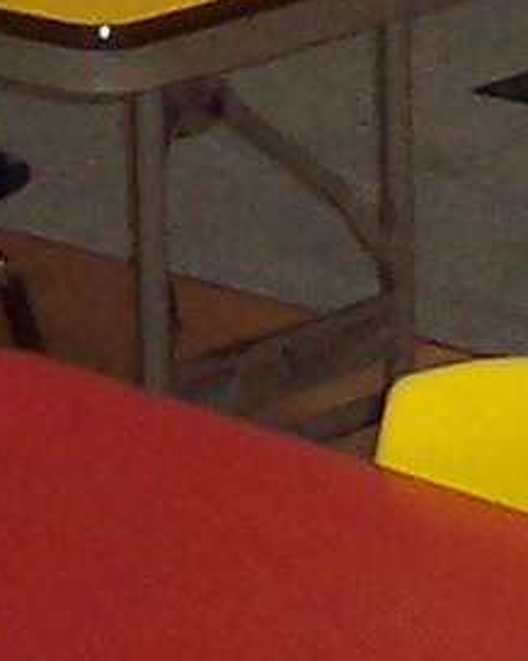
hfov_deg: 5.7
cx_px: 220
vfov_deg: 6.8
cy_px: -993
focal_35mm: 269
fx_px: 5260
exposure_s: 1/60
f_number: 2.8
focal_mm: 5.6
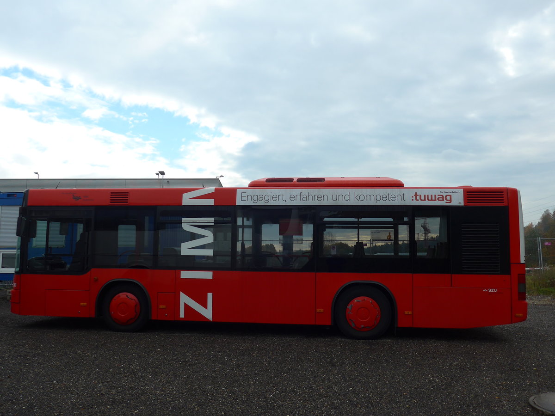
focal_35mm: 29
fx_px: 465
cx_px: 278
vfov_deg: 48.2
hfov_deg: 61.7
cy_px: 208
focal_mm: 6
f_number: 2.8
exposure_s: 1/640
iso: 80
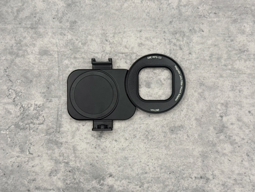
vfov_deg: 30.3
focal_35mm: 48
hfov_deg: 39.6
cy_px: 96
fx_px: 354
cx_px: 128
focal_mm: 6.76
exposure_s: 1/611
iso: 64
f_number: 1.78
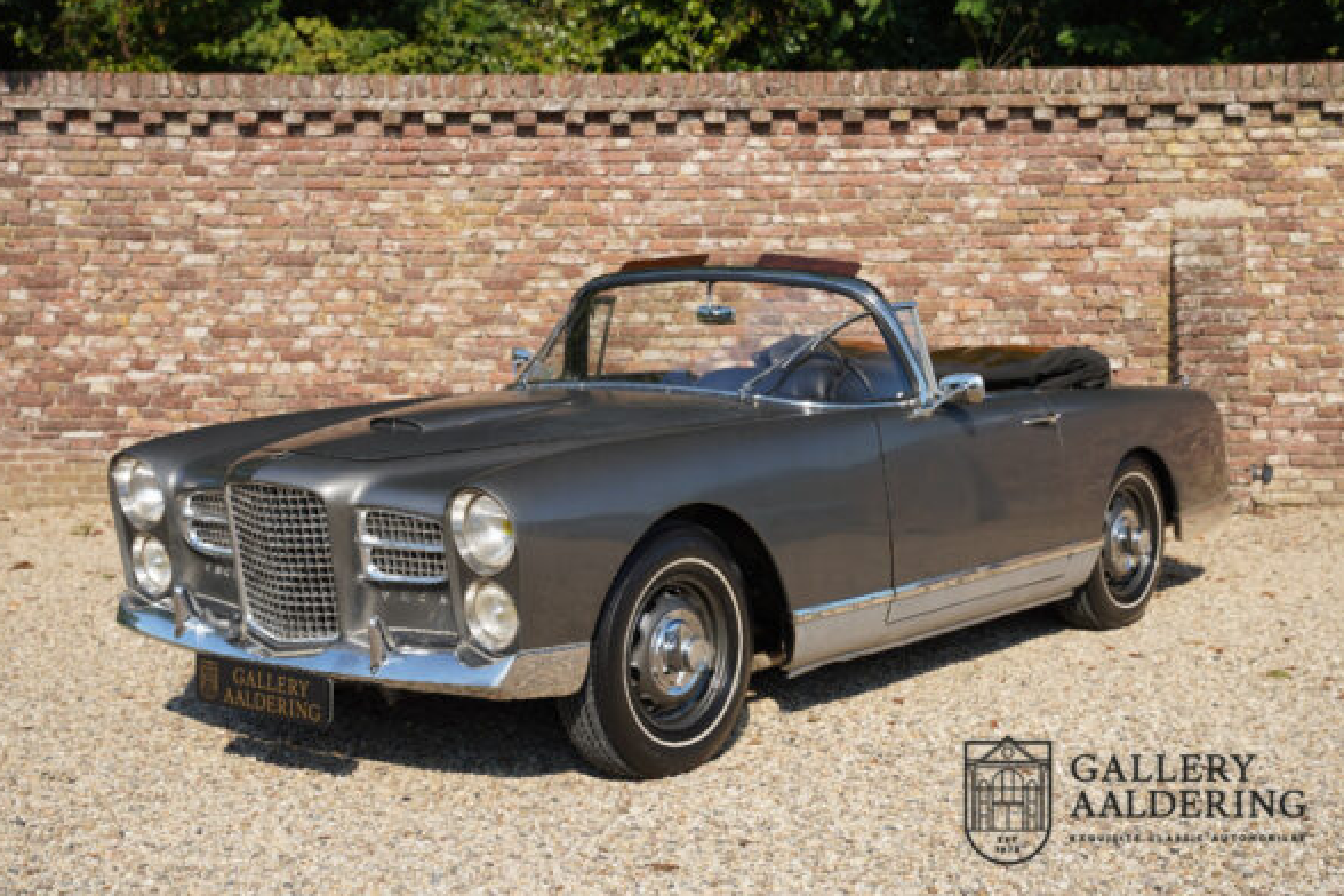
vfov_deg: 25.7
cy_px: 446
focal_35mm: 53
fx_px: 1960
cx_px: 672
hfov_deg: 37.8
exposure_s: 1/250
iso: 100
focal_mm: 51.5
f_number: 4.5
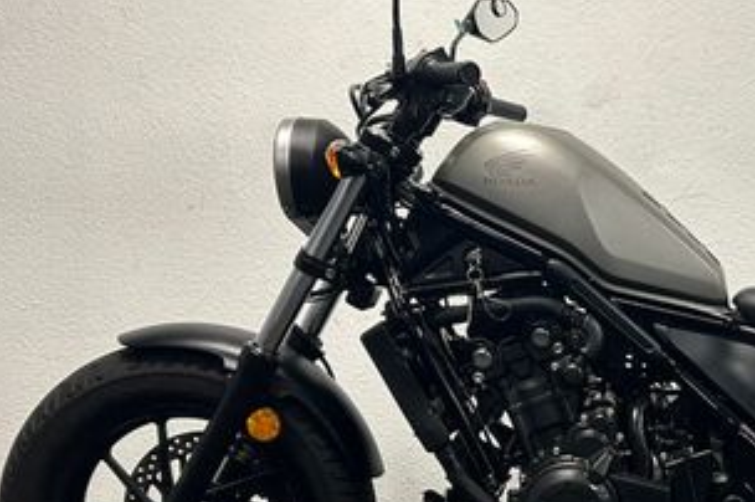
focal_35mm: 57
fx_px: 1194
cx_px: 661
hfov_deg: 33.5
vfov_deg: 23.5
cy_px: 378
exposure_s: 1/100
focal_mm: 5.7
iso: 125
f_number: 1.5
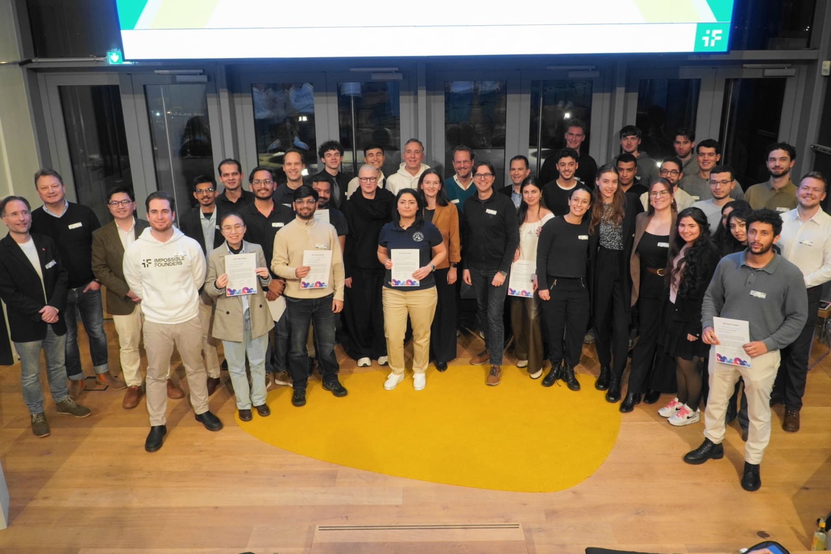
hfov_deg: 67.4
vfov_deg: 47.9
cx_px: 416
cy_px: 277
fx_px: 623
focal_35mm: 27
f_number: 9
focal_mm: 18
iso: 1000
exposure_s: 1/30
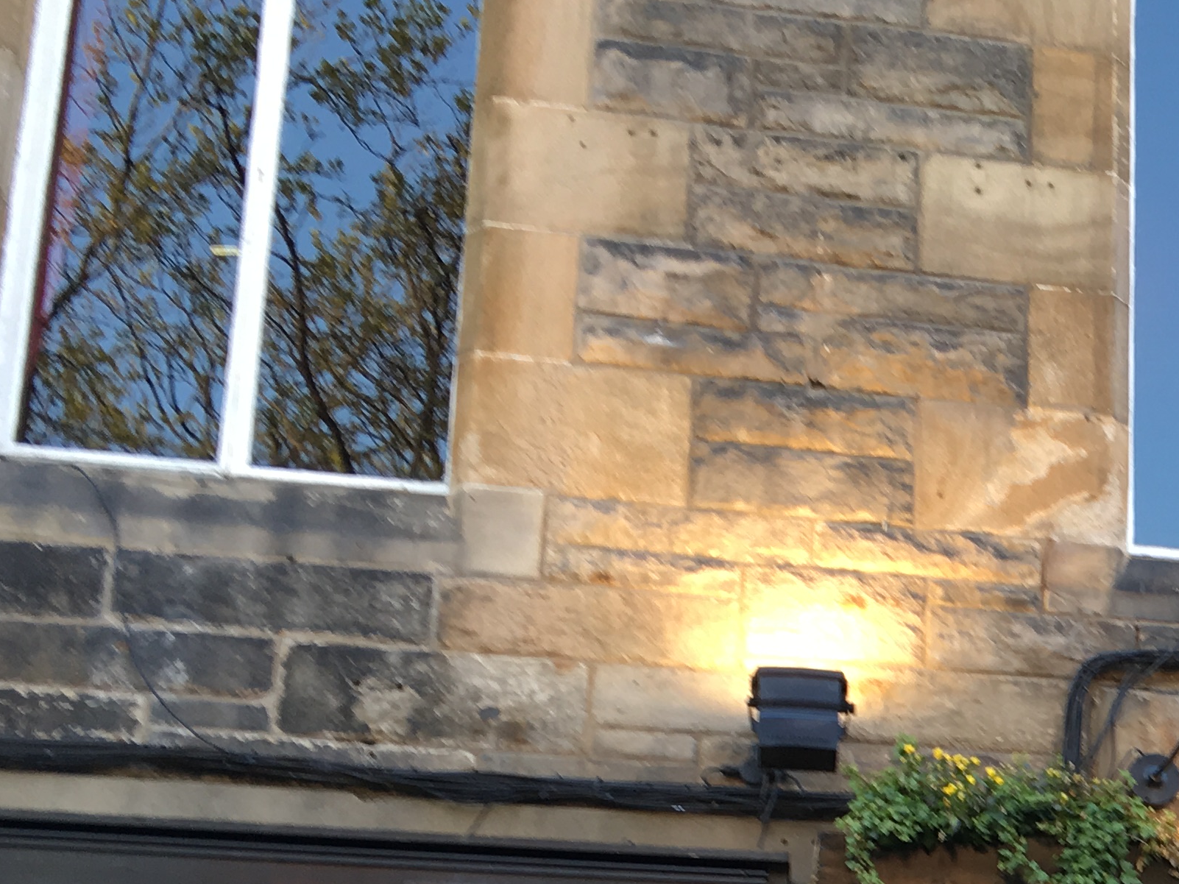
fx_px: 2486
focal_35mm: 73
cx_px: 1362
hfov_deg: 24.5
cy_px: 1041
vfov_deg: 19.1
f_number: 2.2
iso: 25
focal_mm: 4.15
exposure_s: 1/50
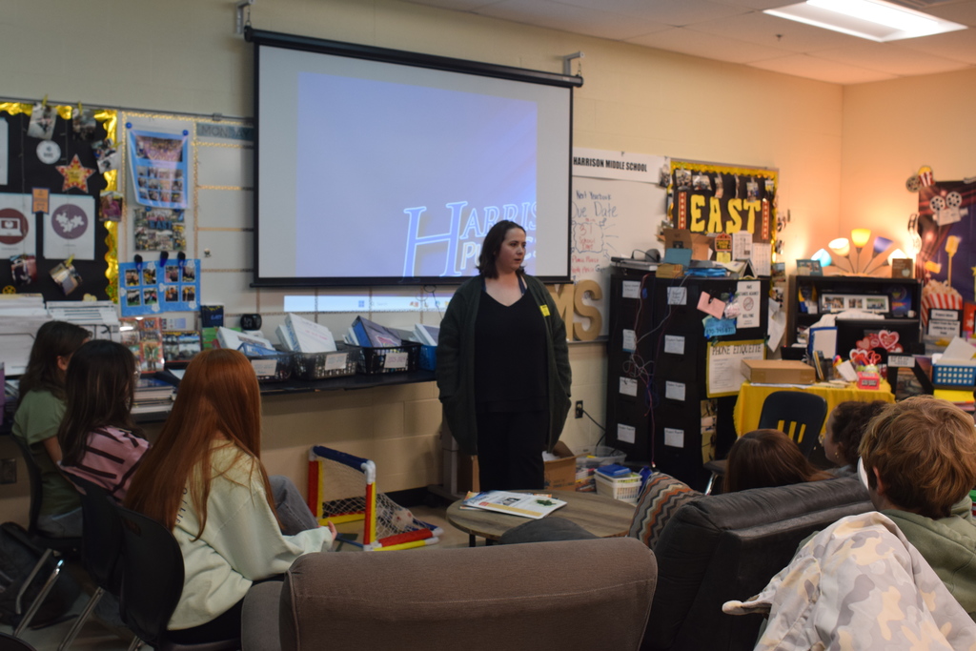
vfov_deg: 36.9
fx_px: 976
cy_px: 326
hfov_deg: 53.1
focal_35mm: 36
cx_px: 488
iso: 560
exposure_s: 1/60
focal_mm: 24
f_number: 4
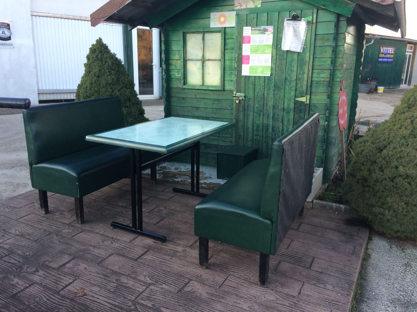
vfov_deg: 48.2
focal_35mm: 29
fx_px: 349
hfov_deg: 61.7
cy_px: 156
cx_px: 208
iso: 50
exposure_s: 1/100
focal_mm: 4.15
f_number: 2.2
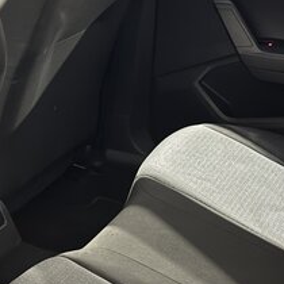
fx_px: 752
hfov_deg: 21.1
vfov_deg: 21.2
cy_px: 208
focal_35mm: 81
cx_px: 54
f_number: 1.78
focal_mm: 6.76
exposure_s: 1/9
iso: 1000
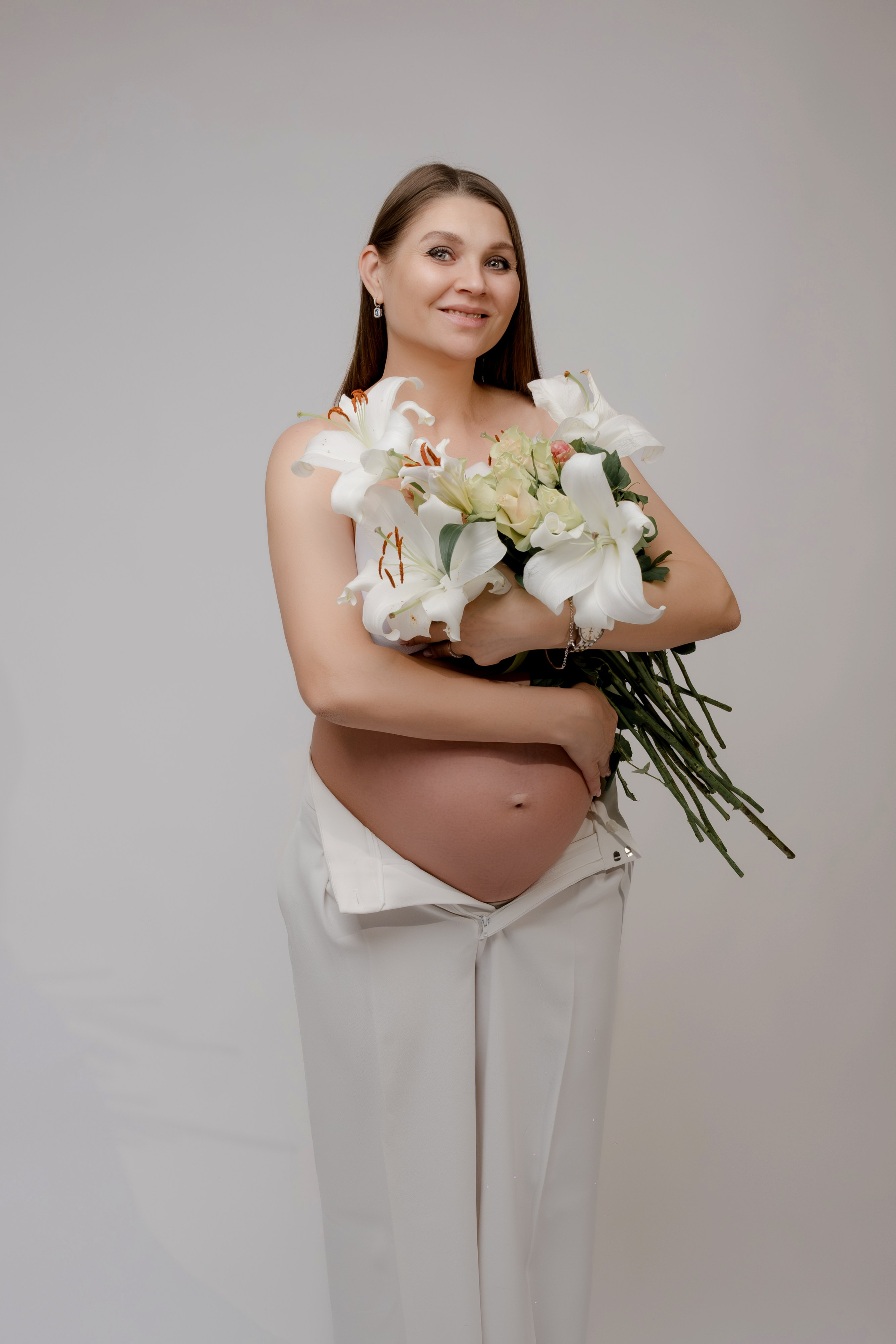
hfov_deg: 29.9
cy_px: 672
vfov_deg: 43.6
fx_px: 1680
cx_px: 448
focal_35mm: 45
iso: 1250
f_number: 10
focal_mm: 30
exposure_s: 1/200
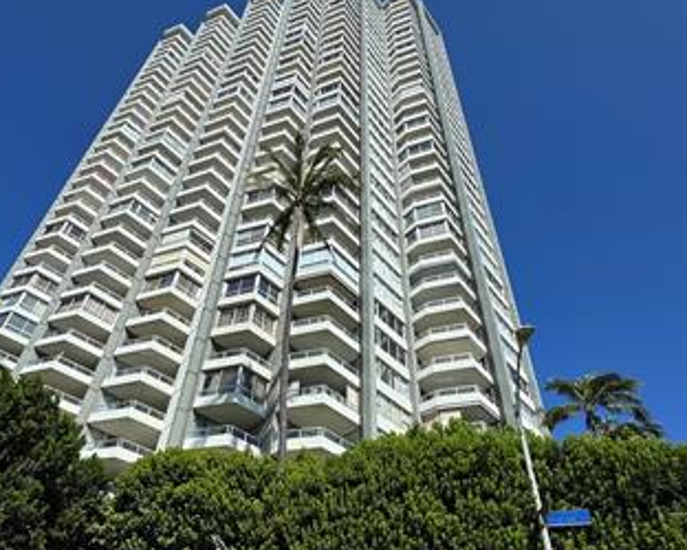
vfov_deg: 60.3
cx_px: 302
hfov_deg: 77.3
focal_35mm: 21
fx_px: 427
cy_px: 440
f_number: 2.2
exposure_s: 1/2208
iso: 50
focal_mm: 2.22
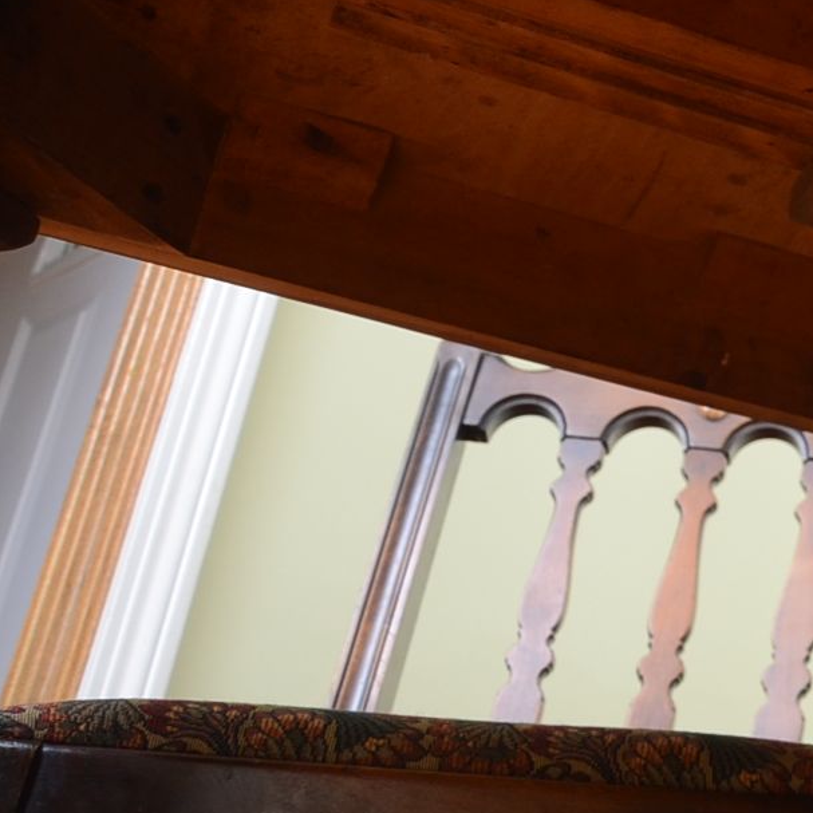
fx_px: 2471
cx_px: 1627
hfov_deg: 15.1
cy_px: 72
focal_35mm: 93
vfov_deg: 18.4
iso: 320
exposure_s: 1/80
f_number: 4
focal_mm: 18
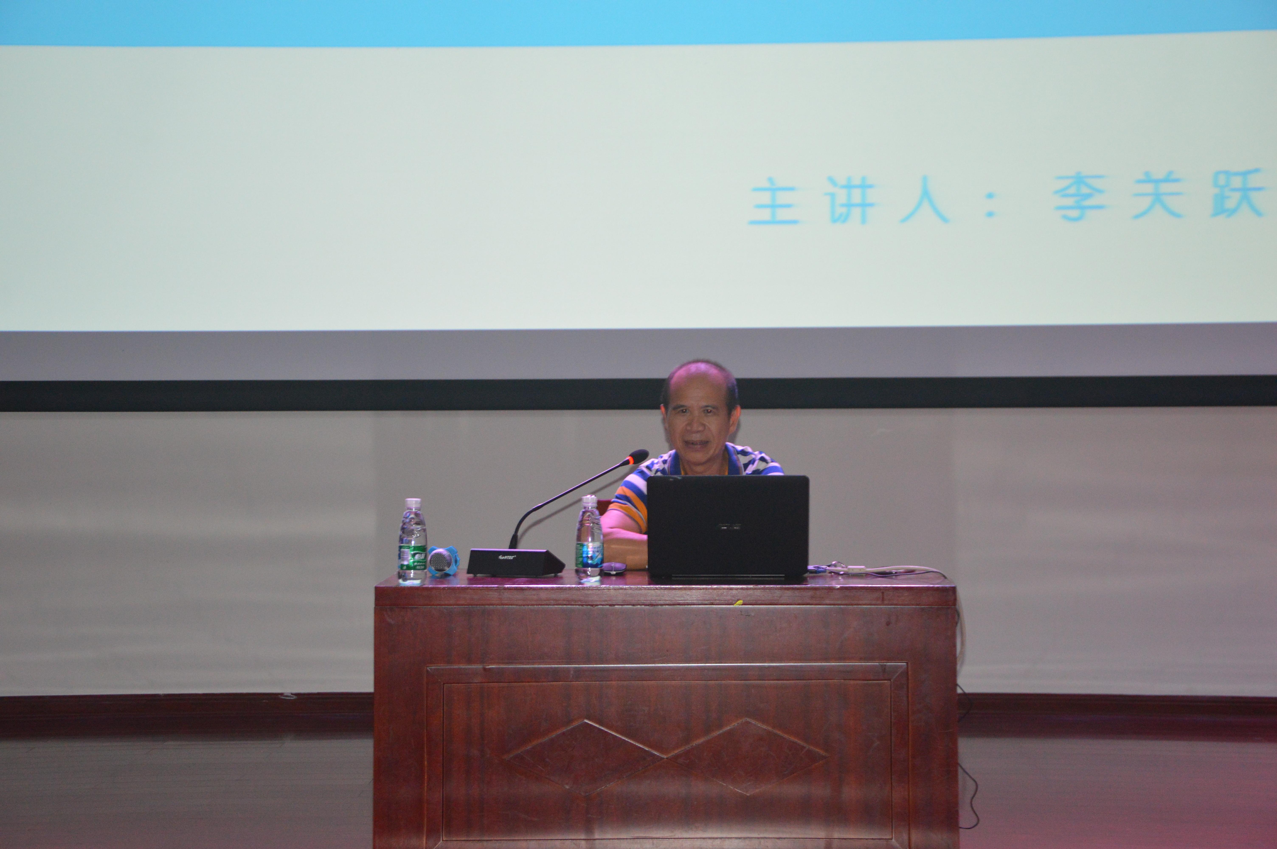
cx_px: 638
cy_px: 424
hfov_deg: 26.0
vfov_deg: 17.5
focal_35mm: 78
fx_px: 2764
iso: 1250
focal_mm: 52
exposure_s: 1/60
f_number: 5
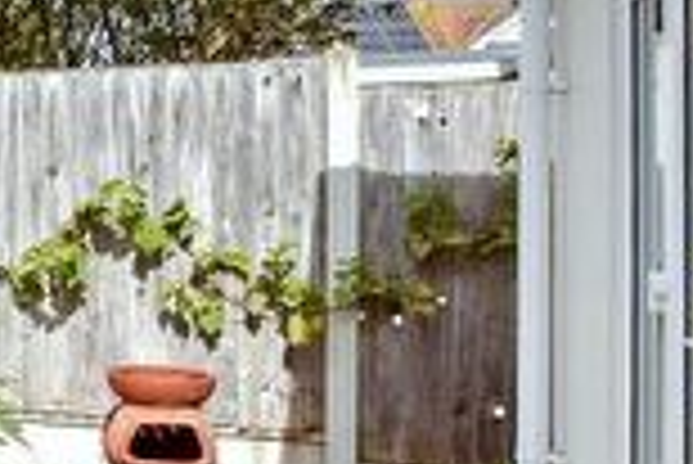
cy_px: 178
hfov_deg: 18.1
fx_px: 1310
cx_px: -738
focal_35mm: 68
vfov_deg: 20.0
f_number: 8
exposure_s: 1/250
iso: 160
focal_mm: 10
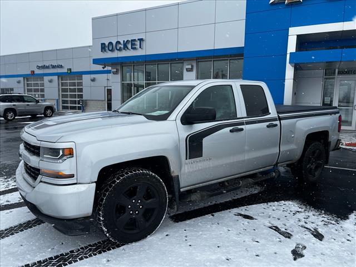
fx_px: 267
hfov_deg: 67.3
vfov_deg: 53.1
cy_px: 134
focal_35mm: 26
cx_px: 178
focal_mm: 5.7
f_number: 1.5
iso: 50
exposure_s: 1/1079
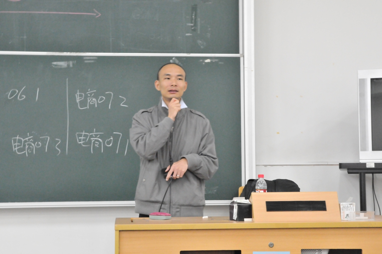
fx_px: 827
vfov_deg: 17.4
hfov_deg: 26.0
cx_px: 191
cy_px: 127
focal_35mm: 78
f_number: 9
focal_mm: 52
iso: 3200
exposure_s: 1/15
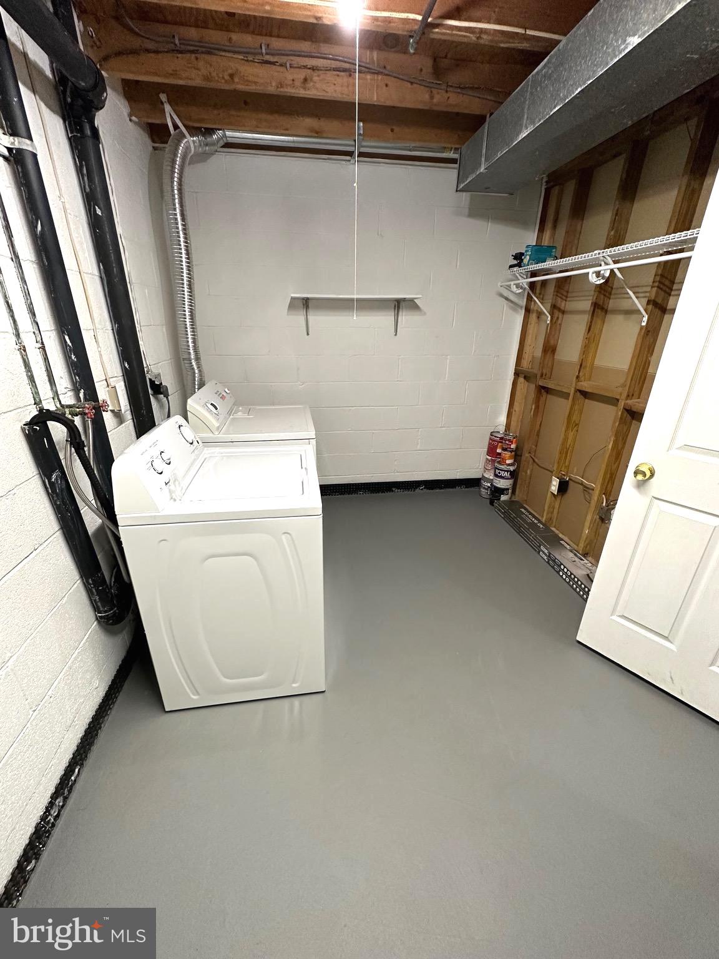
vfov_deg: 102.1
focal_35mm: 14
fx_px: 388
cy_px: 480
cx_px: 360
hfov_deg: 85.7
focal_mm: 2.22
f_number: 2.2
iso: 250
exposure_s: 1/60
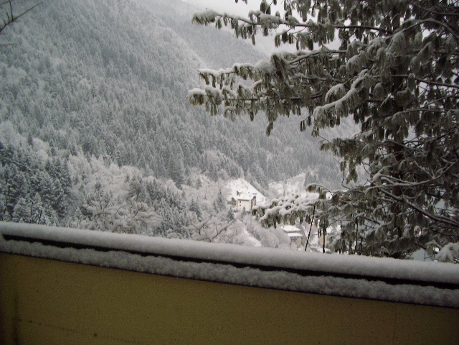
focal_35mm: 35
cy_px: 172
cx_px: 230
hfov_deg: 52.6
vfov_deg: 40.7
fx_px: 464
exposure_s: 1/125
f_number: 2.6
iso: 100
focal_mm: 5.8
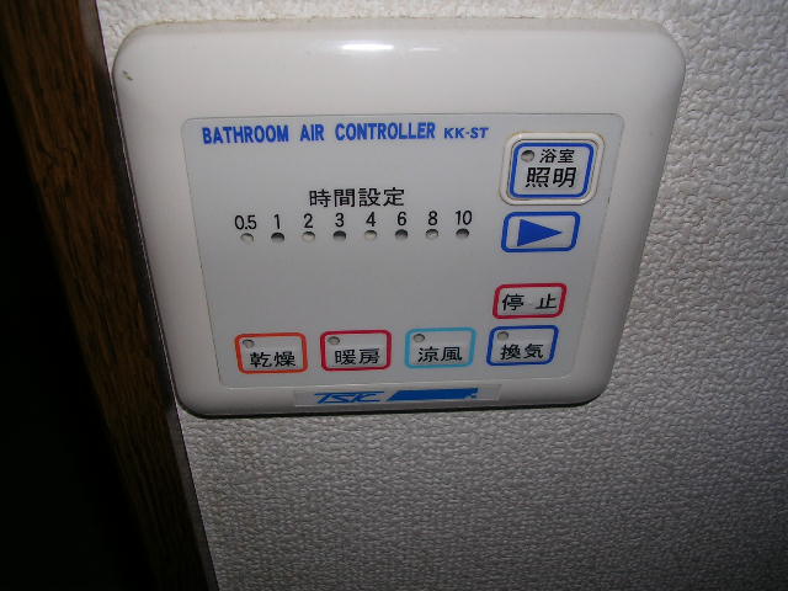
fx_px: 865
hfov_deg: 49.0
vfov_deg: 37.7
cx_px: 394
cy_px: 296
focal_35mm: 38
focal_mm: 5.8
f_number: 2.8
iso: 50
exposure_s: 1/60.1
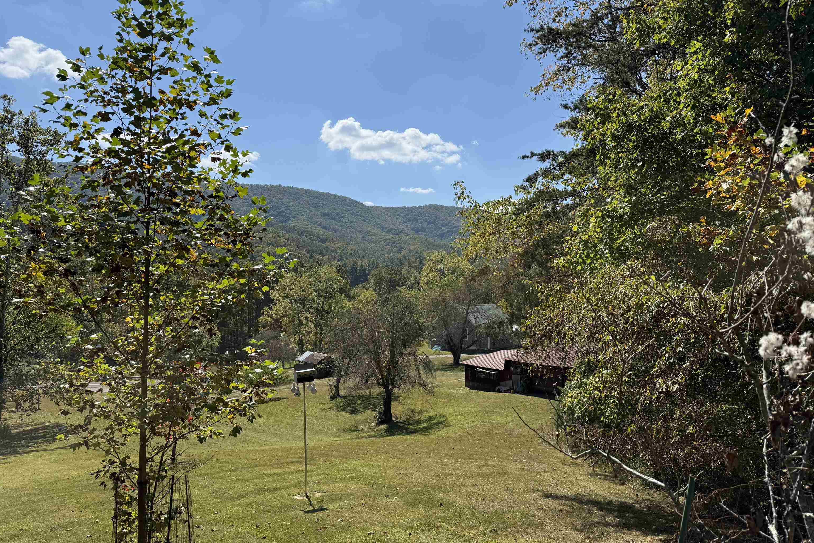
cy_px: 284
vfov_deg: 51.3
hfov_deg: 71.5
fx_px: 565
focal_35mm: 25
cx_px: 407
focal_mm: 6.76
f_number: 1.78
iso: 80
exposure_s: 1/5319
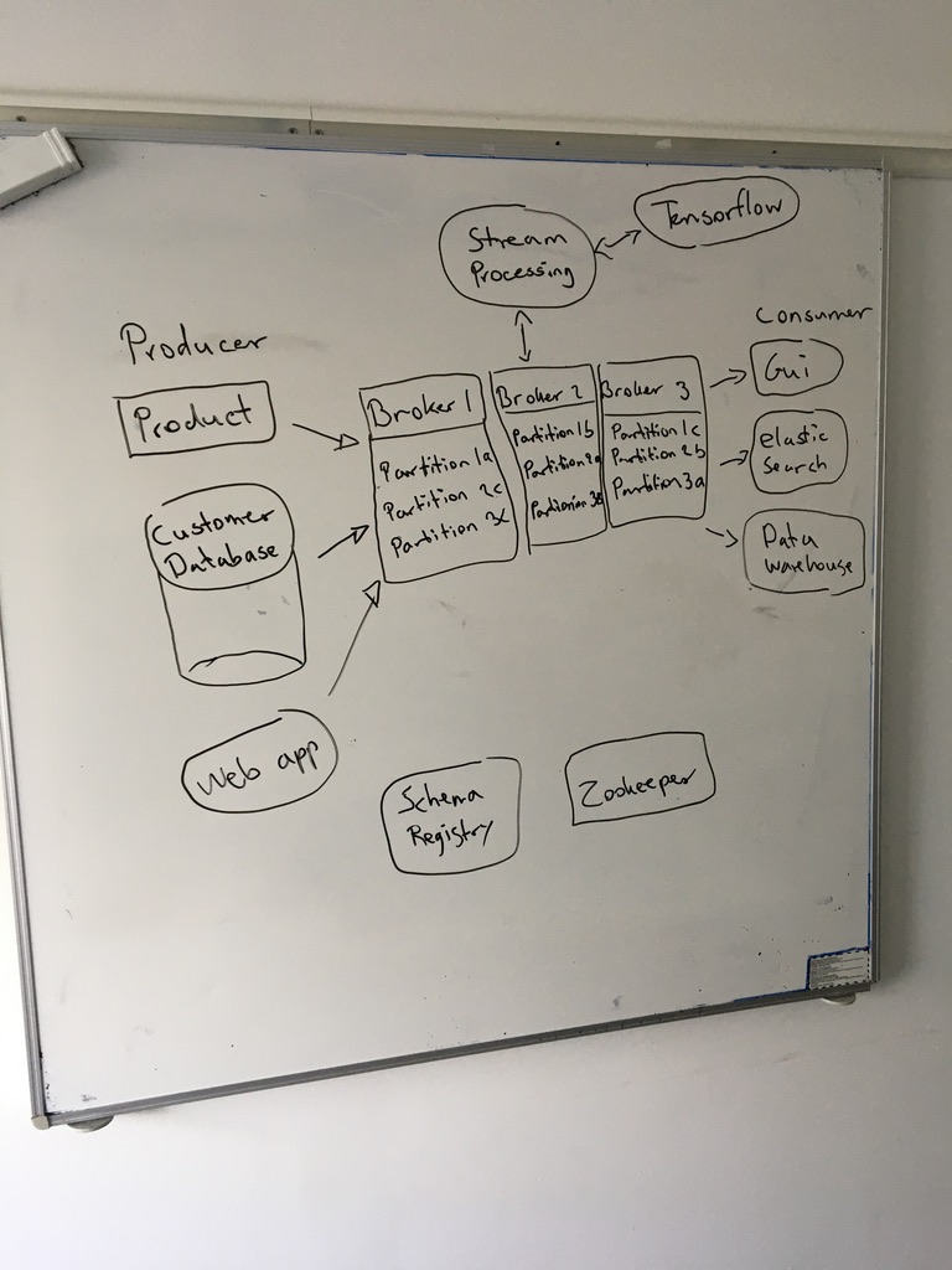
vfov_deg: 61.7
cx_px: 476
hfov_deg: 48.2
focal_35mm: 29
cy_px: 635
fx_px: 1063
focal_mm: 4.15
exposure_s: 1/33
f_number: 2.2
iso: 80
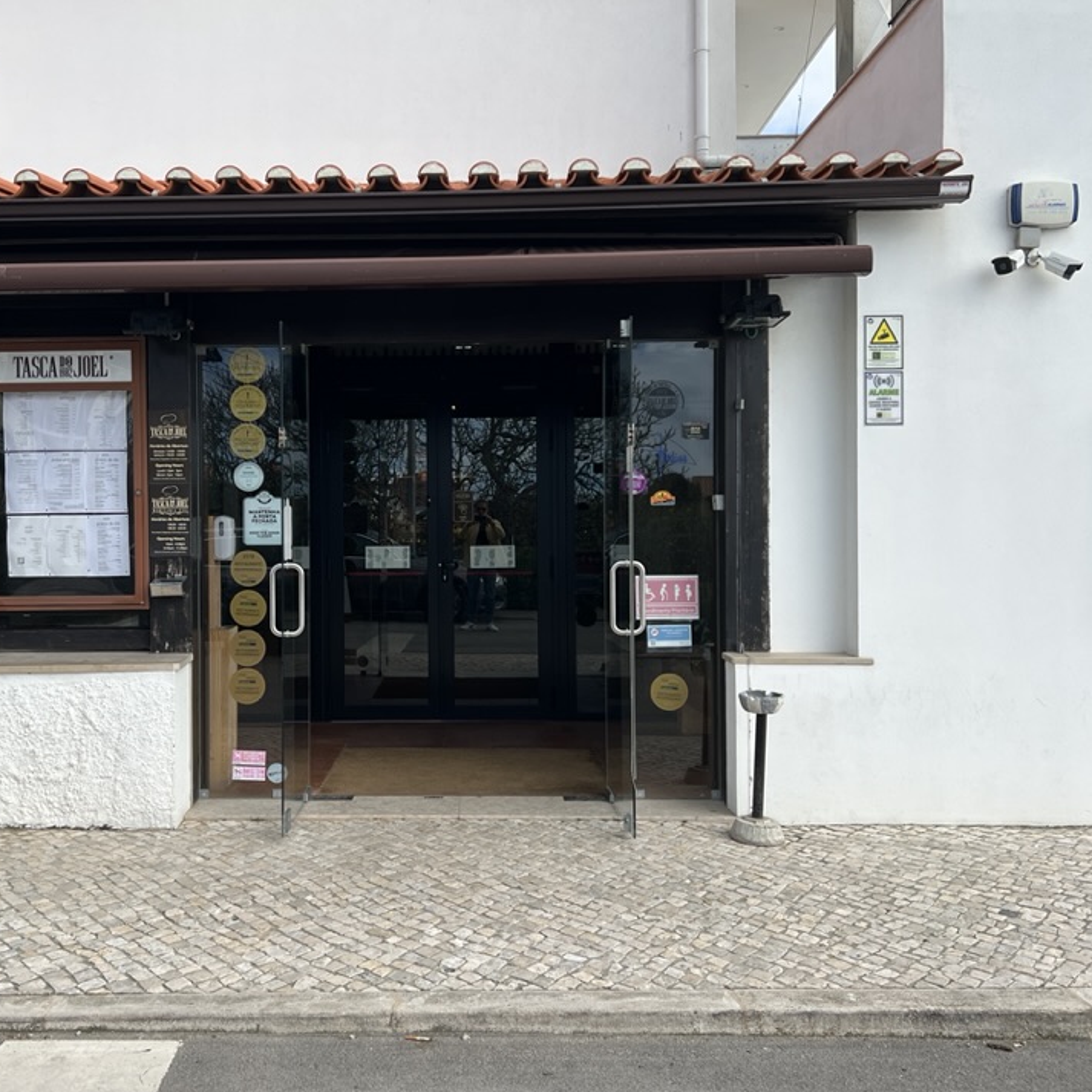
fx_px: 1178
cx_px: 443
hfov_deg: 49.5
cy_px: 515
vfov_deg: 49.7
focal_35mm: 33
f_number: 1.5
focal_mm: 5.7
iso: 50
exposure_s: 1/3460
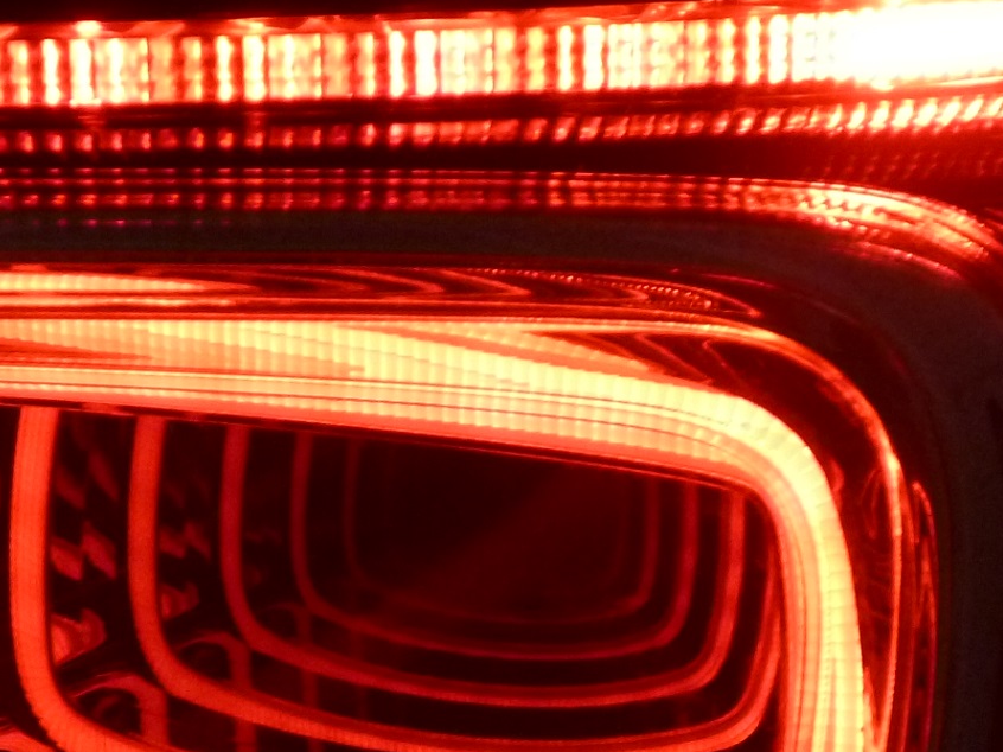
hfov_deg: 12.2
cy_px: 830
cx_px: 104
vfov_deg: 9.1
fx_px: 4664
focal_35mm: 161
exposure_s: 1/13
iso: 400
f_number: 4.4
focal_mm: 10
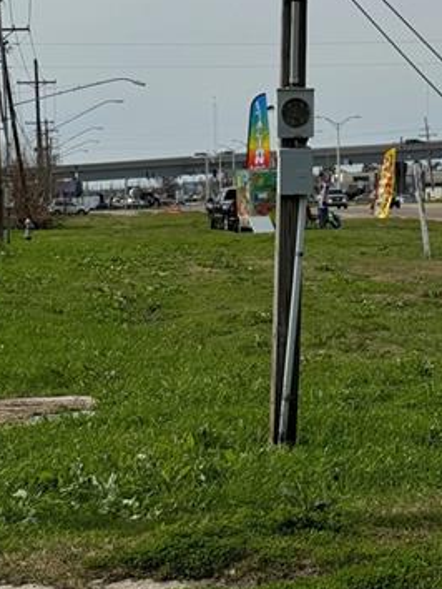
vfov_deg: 18.6
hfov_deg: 14.2
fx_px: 1768
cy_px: 70
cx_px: 349
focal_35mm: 104
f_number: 1.78
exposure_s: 1/9009
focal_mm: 6.86
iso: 80
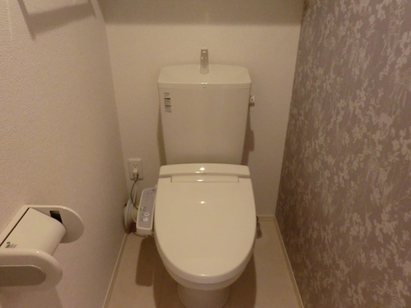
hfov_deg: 67.3
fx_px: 309
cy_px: 154
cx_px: 206
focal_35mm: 26
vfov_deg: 53.1
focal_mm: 4.7
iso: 320
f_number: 2.8
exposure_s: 1/60
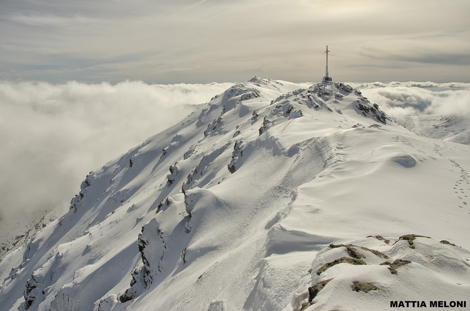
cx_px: 235
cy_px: 156
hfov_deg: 67.5
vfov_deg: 47.8
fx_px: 352
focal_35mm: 27
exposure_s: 1/2000
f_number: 10
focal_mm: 18
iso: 200
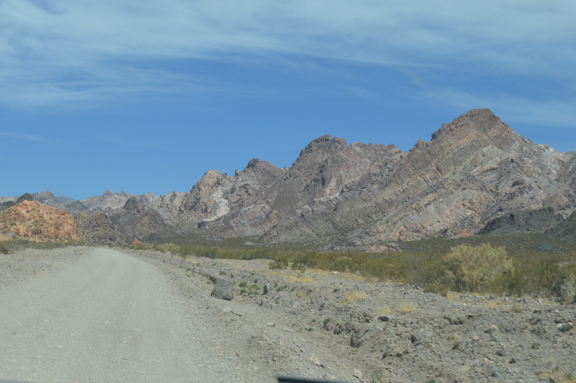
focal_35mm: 63
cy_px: 203
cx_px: 76
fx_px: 1007
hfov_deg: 30.7
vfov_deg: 21.5
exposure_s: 1/320
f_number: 9
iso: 100
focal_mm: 24
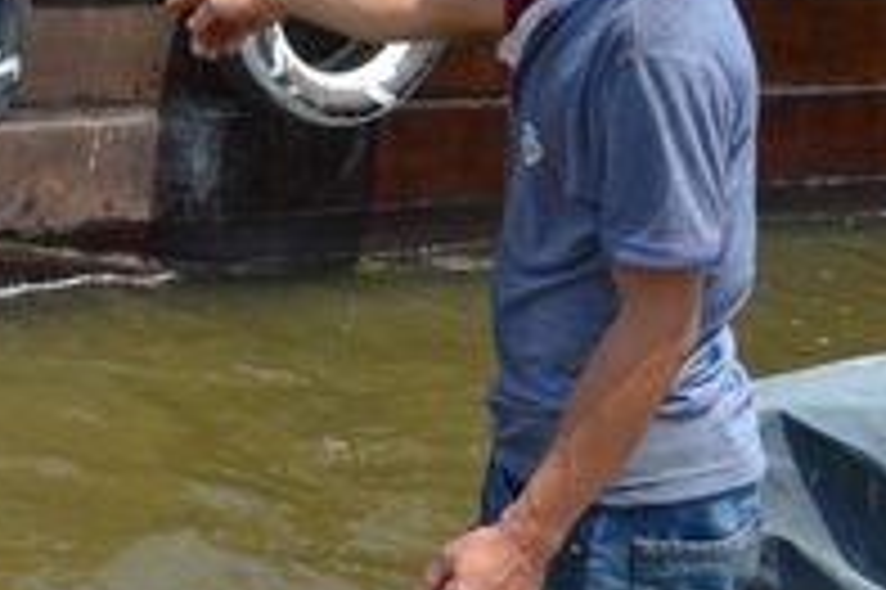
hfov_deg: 17.5
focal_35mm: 104
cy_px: -327
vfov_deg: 12.5
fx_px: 2549
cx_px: -481
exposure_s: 1/1000
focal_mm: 21
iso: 1600
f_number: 16
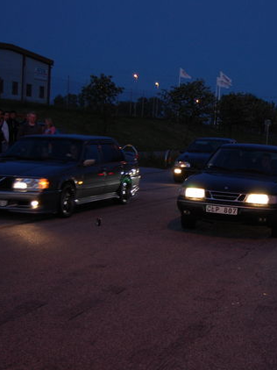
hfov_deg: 20.9
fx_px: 748
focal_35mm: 70
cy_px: 185
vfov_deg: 27.8
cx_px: 188
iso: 500
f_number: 4.5
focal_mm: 32
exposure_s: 1/30
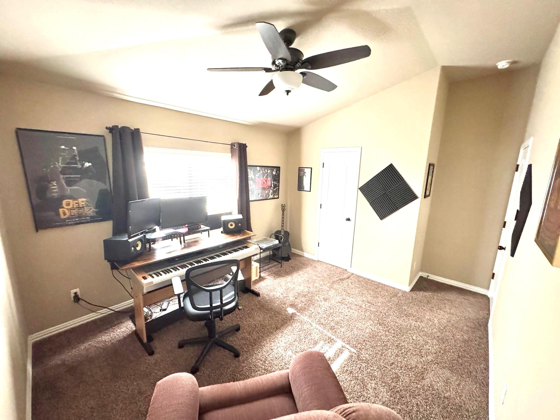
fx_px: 226
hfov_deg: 102.1
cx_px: 280
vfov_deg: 85.7
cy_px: 210
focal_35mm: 14
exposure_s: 1/60
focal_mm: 2.22
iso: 1250
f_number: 2.2
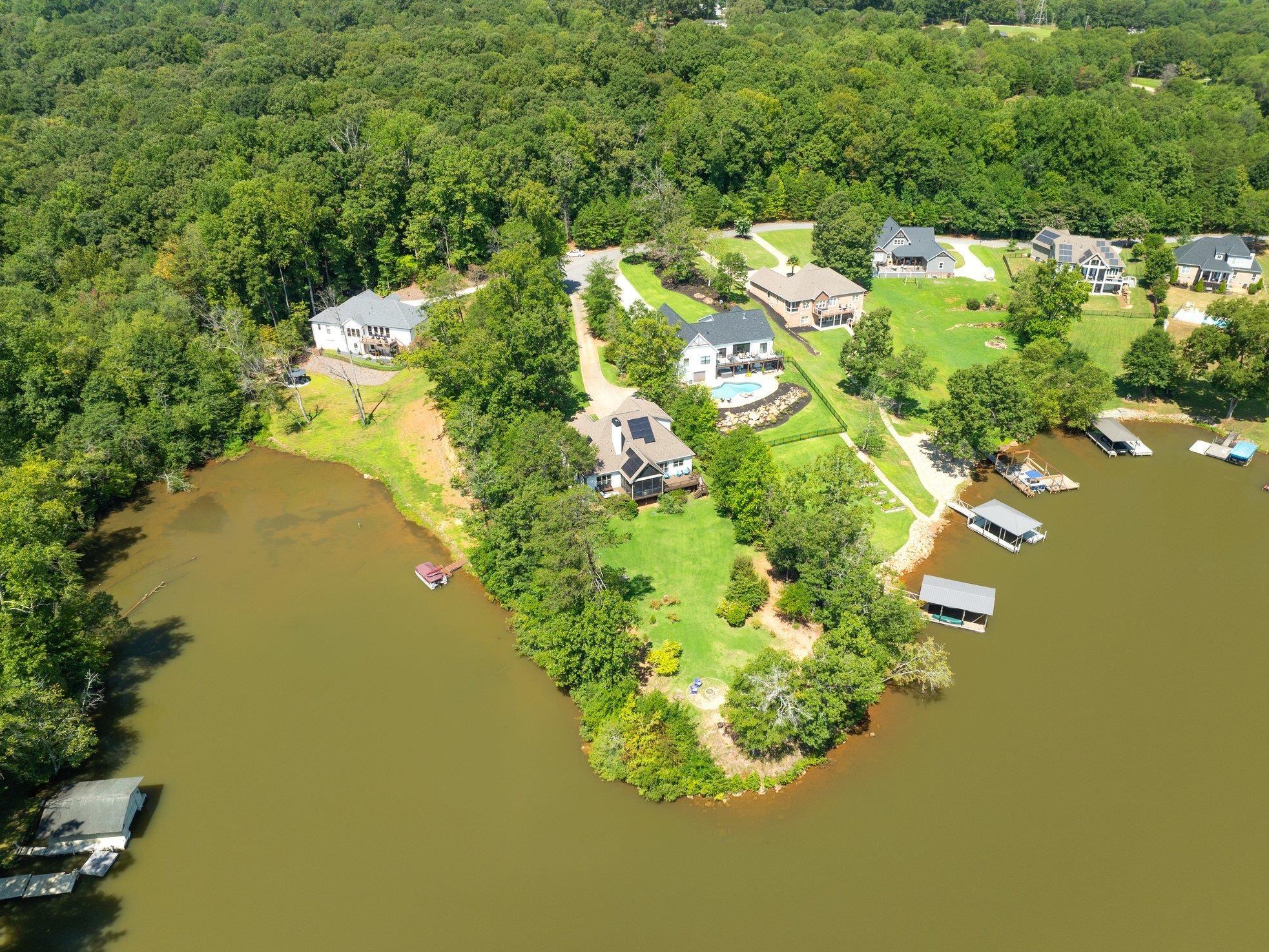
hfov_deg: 69.4
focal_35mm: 25
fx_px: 917
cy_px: 493
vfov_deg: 54.9
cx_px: 645
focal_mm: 12.29
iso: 100
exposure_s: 1/50
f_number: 4.5
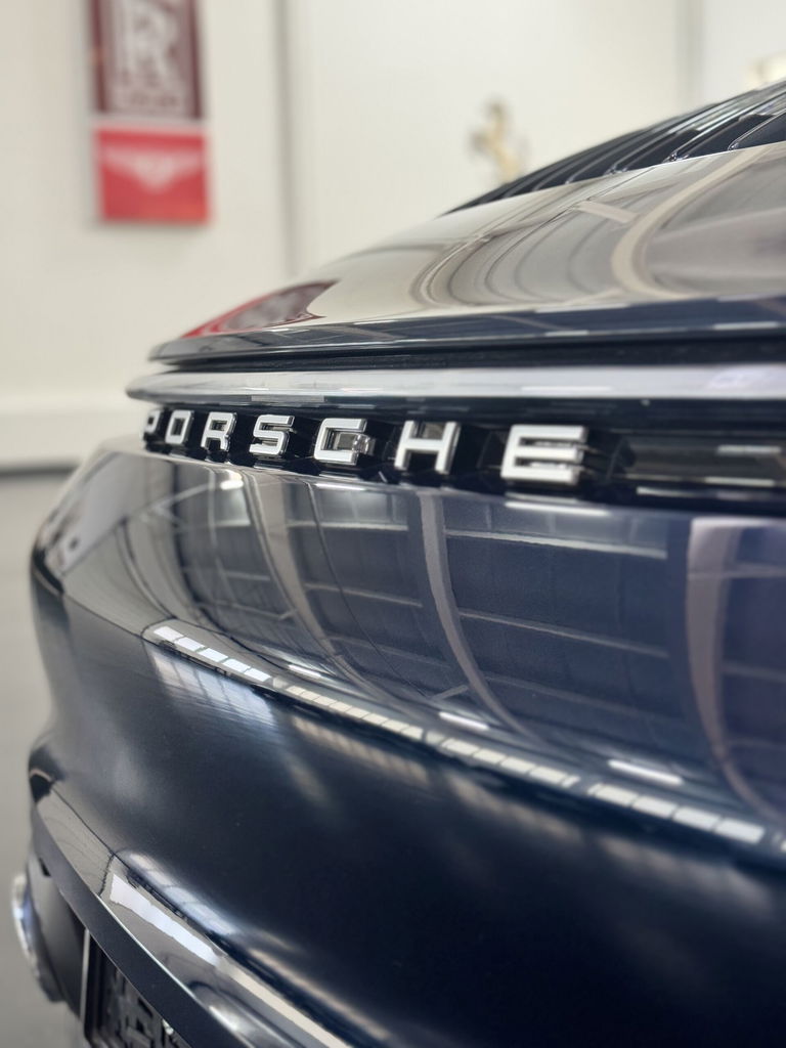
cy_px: 524
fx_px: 1453
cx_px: 393
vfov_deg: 39.7
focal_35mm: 48
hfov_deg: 30.3
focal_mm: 6.76
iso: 160
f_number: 1.78
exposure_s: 1/50
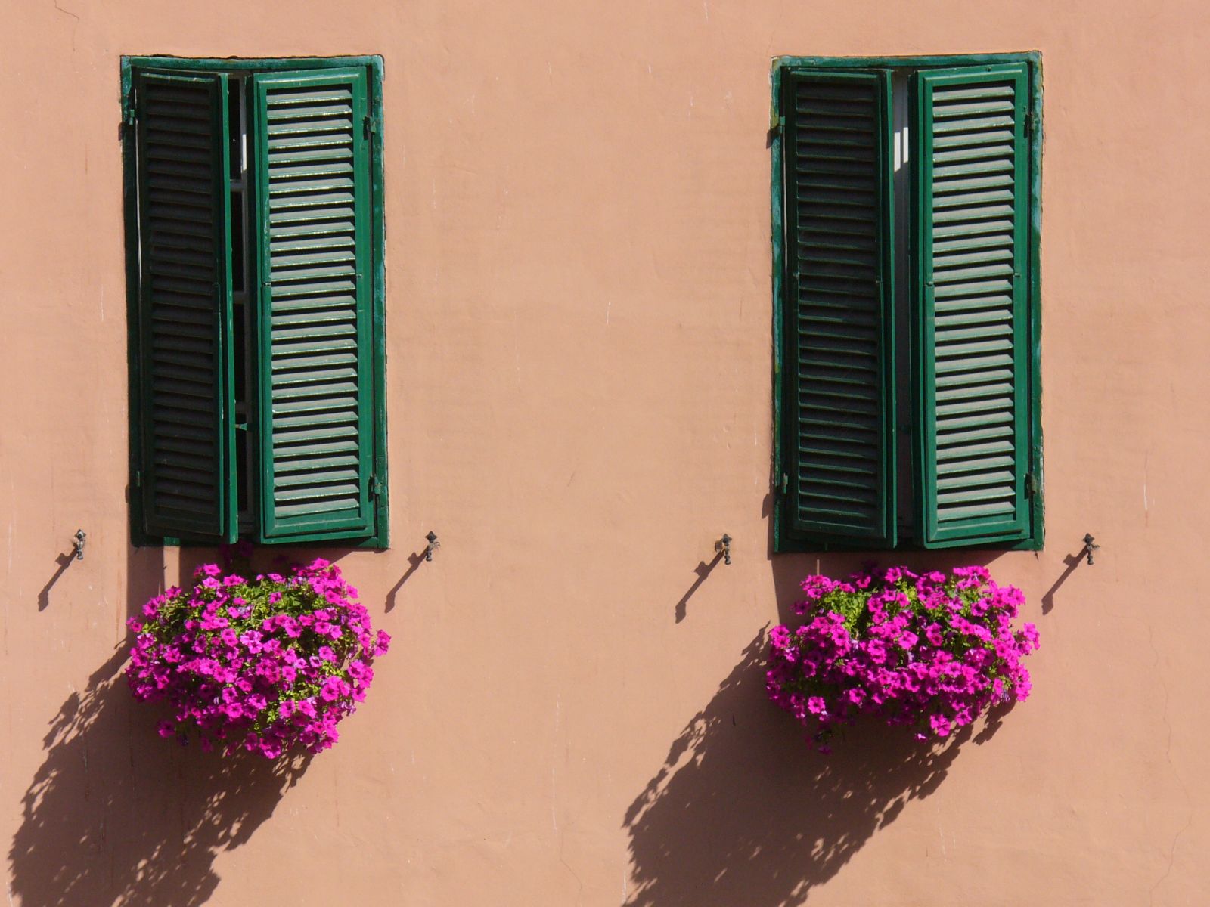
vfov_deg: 10.1
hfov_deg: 13.4
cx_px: 605
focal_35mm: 147
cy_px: 454
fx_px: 5138
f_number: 7.8
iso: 100
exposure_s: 1/250
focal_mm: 24.3
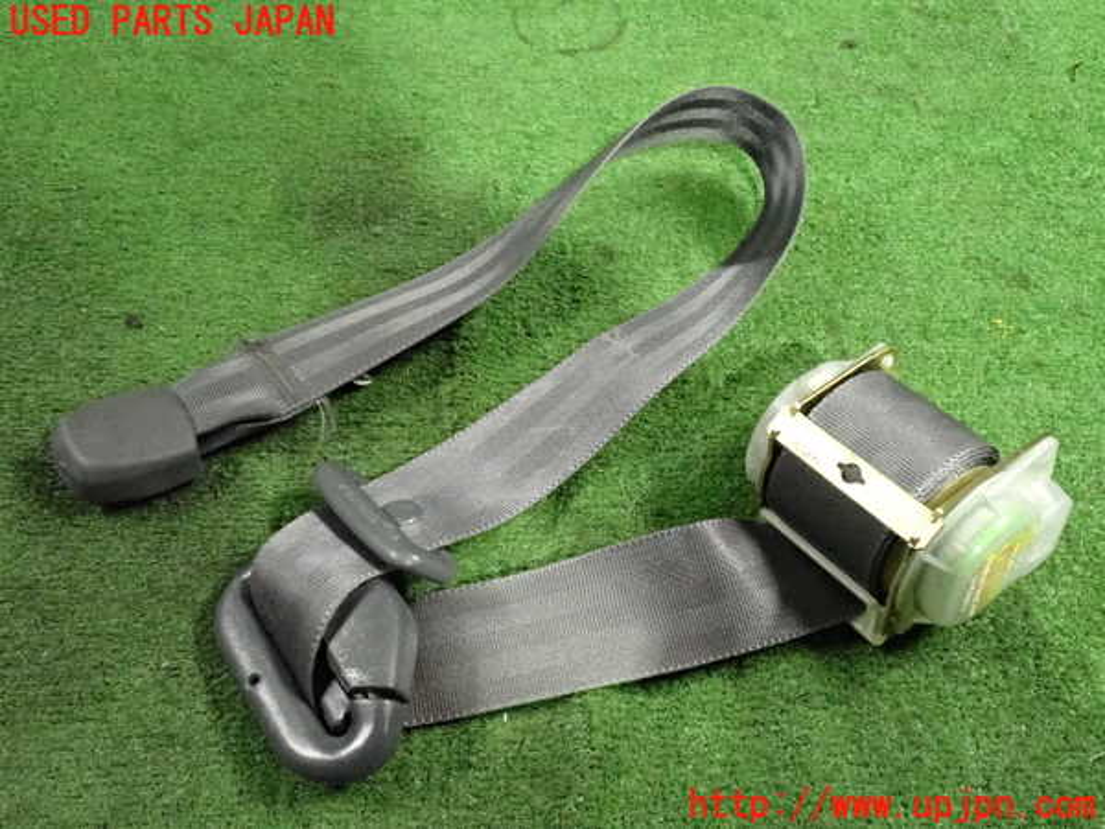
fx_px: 1149
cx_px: 552
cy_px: 414
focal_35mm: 36
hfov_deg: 51.4
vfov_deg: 39.7
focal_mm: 6.37
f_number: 2.5
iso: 3200
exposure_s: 1/125
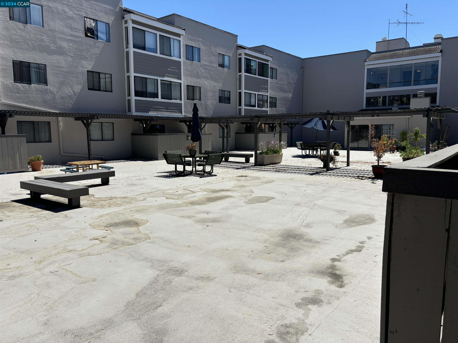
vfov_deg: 53.1
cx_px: 229
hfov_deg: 67.3
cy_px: 172
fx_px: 344
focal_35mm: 26
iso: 50
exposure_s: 1/5076
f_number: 1.6
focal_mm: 5.96
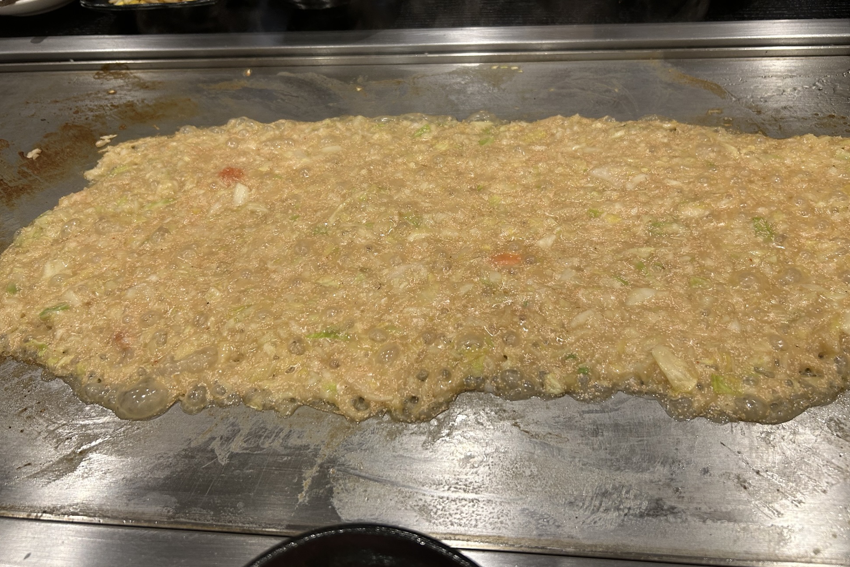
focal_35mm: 28
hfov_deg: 65.5
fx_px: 661
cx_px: 432
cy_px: 259
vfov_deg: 46.4
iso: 100
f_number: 1.5
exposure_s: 1/100
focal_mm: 5.7
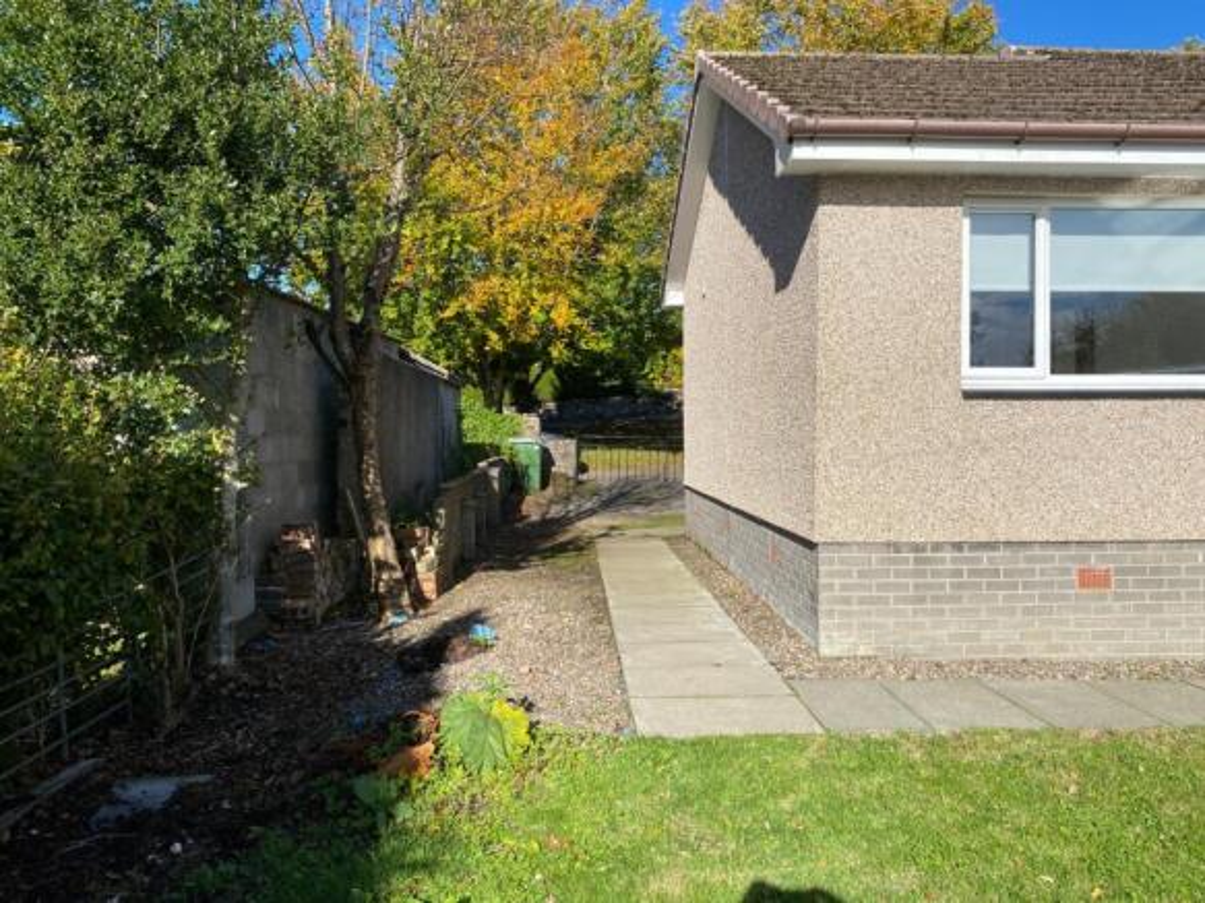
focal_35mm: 26
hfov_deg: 67.3
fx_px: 905
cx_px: 602
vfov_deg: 53.0
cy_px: 452
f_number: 1.8
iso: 32
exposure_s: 1/2688
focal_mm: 4.25
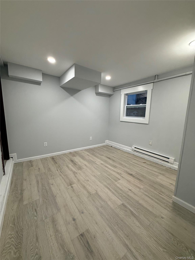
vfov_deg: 102.1
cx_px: 98
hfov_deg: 85.7
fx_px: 105
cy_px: 130
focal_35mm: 14
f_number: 2.2
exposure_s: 1/120
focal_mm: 2.22
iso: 250
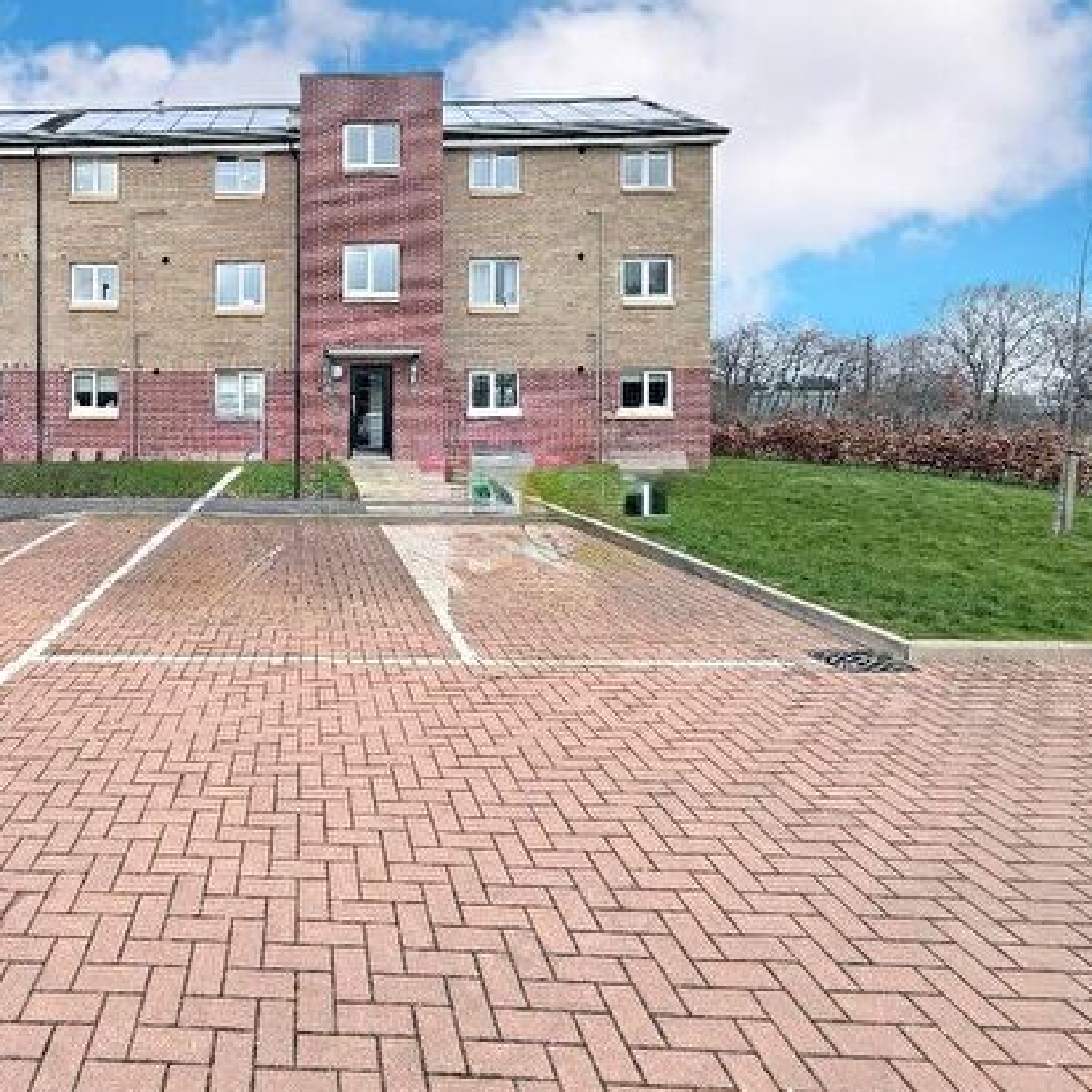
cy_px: 415
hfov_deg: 67.6
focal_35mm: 21
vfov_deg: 71.1
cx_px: 276
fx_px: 749
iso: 50
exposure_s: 1/376
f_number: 2.2
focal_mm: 2.22
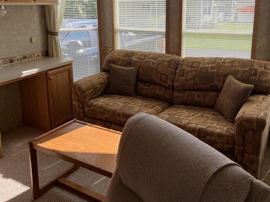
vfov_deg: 39.9
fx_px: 273
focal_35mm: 35
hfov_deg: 52.6
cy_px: 58
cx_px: 135
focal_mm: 5.1
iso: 50
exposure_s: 1/1075
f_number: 1.6
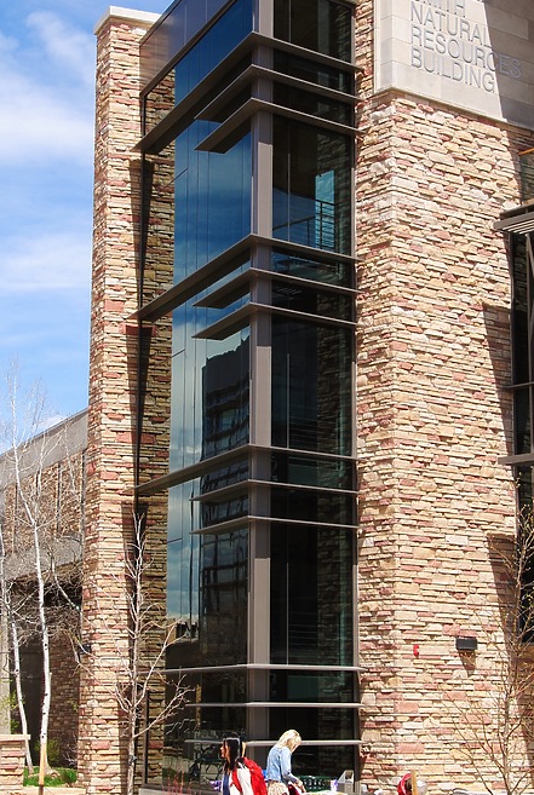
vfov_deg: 27.3
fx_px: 1639
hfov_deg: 18.5
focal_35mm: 74
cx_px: 264
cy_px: 342
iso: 160
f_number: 10
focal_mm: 36
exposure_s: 1/250
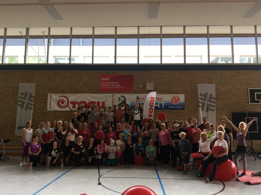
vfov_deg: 48.2
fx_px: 219
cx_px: 130
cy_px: 98
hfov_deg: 61.7
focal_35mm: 29
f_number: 2.2
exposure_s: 1/50
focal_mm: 4.15
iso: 32
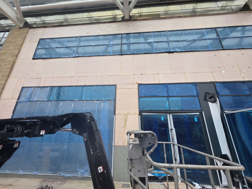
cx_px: 126
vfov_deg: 89.9
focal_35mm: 13
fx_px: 95
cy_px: 94
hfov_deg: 106.2
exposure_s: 1/769
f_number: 1.9
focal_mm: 2.2
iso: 100
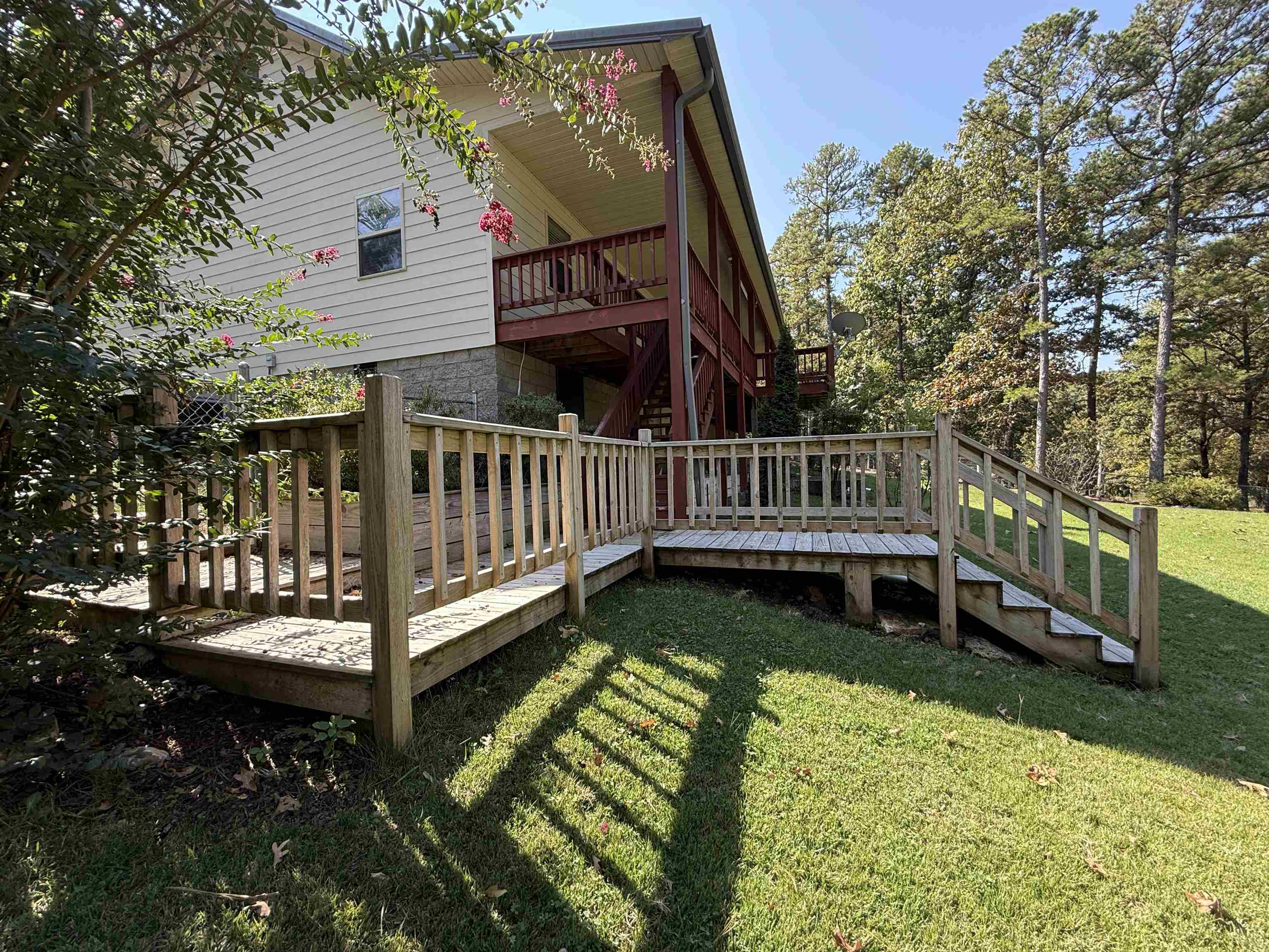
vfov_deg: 85.7
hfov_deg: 102.1
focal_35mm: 14
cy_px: 476
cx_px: 634
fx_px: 513
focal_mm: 2.22
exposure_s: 1/313
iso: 64
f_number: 2.2
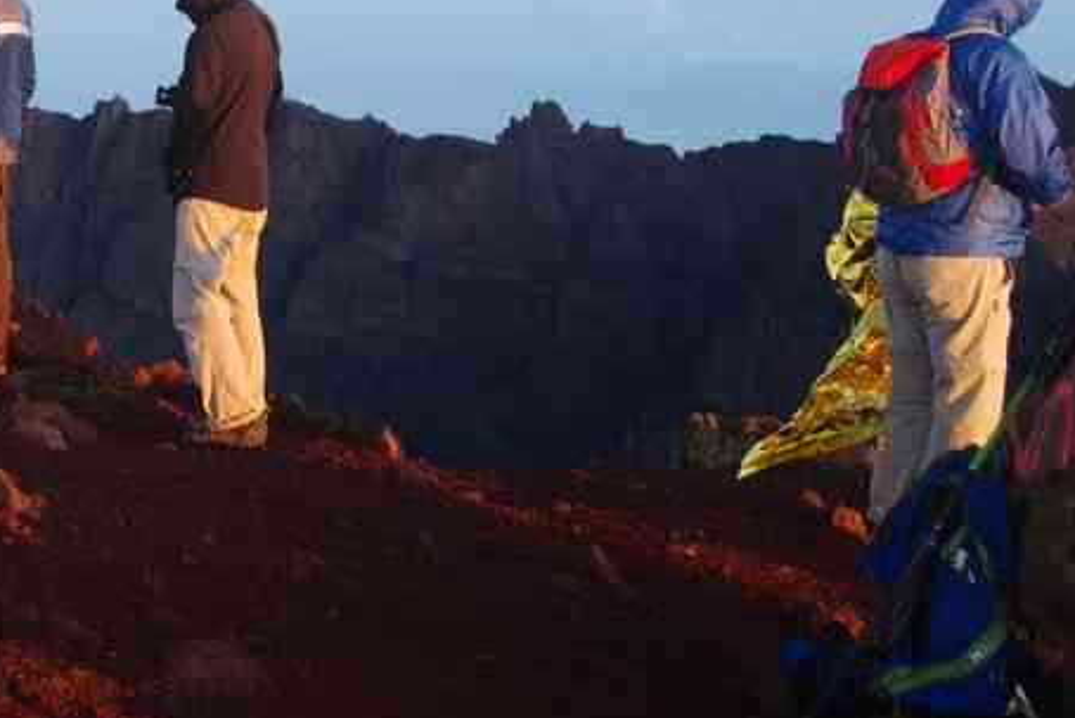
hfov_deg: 22.5
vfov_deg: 15.4
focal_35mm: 89
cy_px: 310
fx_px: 2651
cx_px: 143
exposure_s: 1/50
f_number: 5.6
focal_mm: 26.9
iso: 800
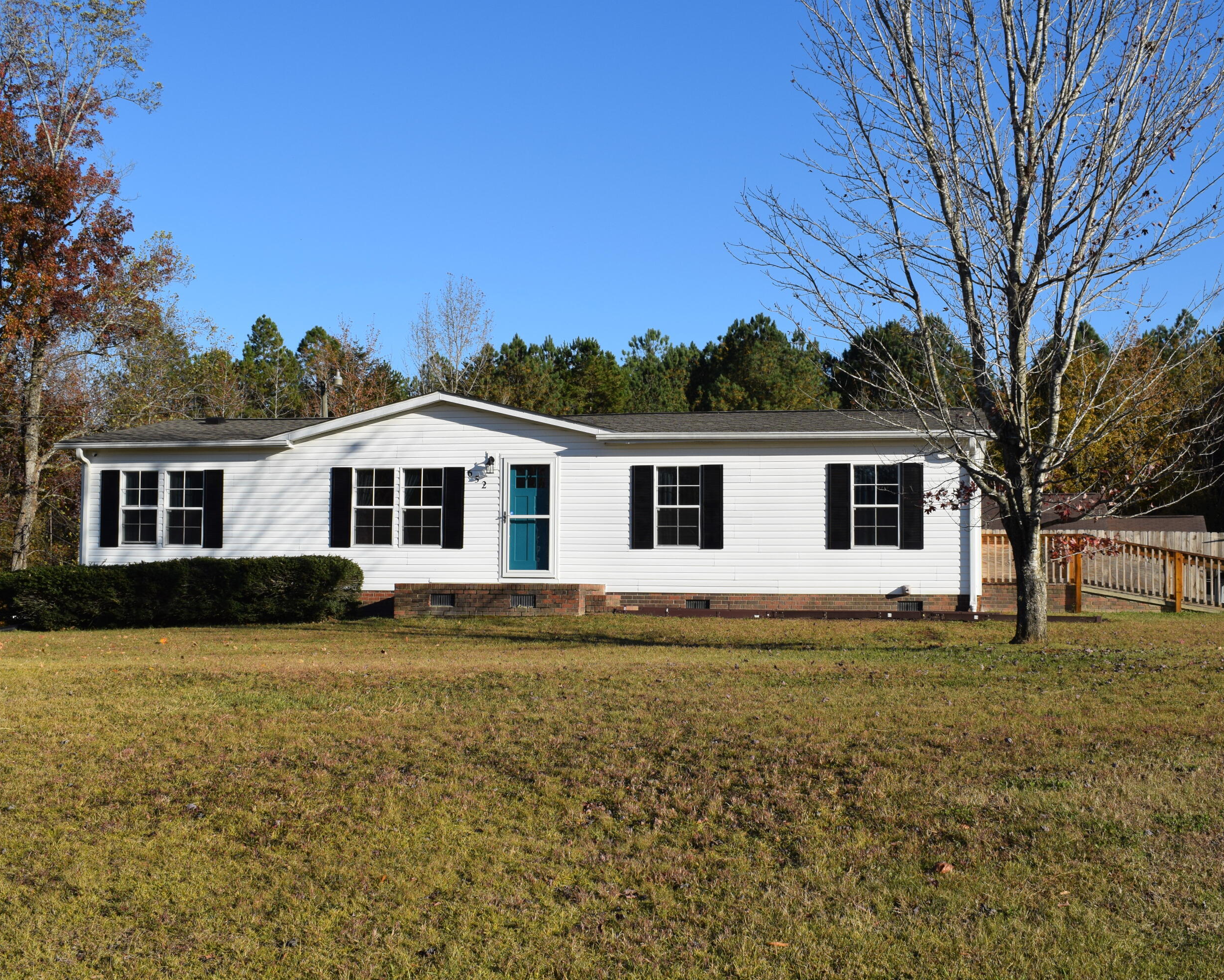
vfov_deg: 36.5
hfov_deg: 44.8
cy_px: 491
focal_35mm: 41
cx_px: 634
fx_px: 1485
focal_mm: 24
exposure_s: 1/400
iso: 200
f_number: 10
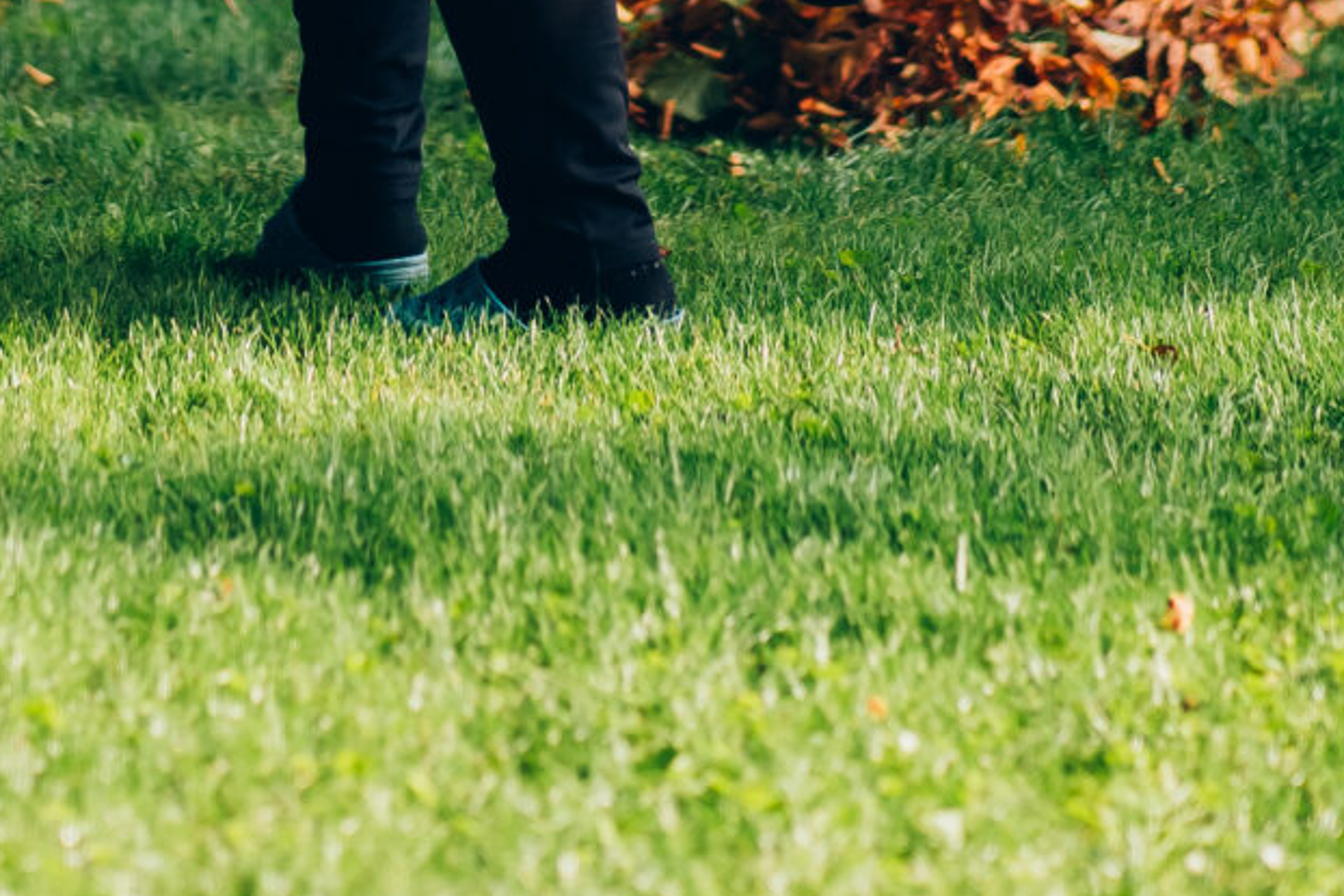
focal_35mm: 350
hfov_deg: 5.9
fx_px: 13069
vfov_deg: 3.9
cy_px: -860
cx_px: 233
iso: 320
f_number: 1.4
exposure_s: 1/2000
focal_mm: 85
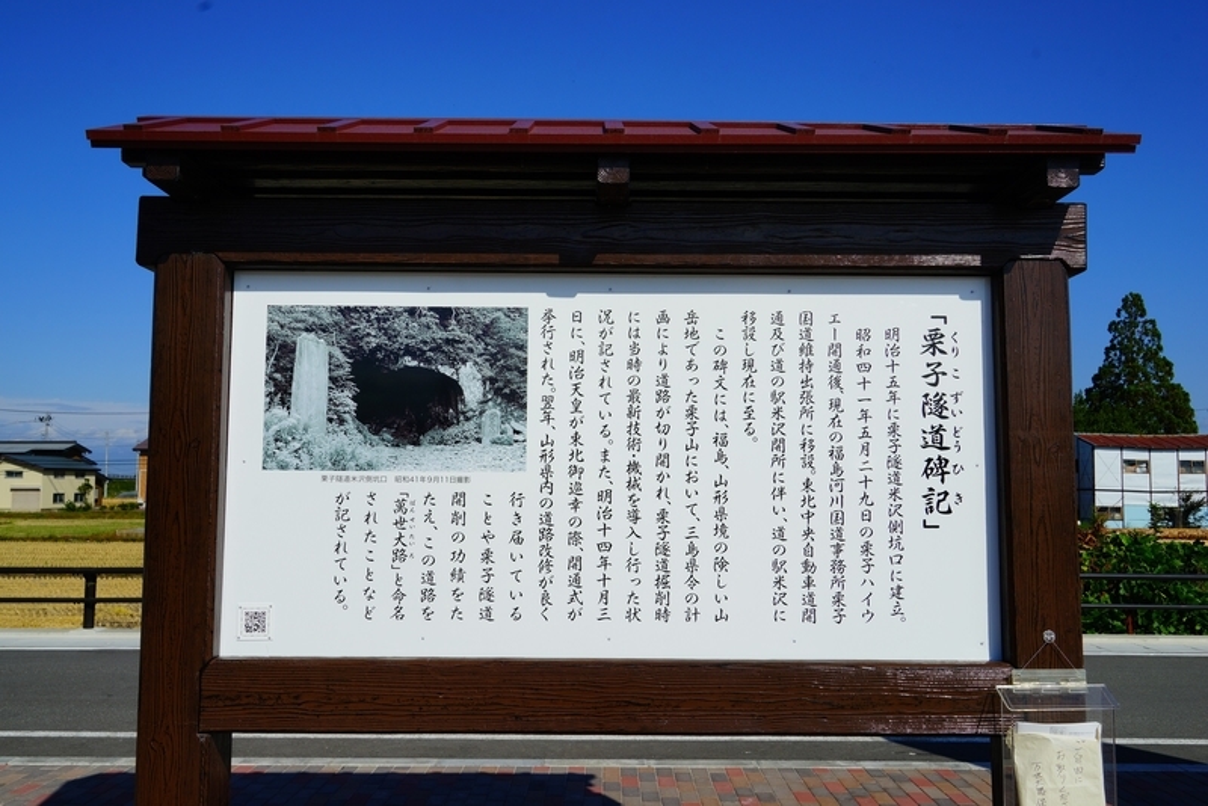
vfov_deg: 43.6
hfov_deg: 61.9
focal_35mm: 30
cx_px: 604
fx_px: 1007
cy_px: 403
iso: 100
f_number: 11
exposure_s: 1/350
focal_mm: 30
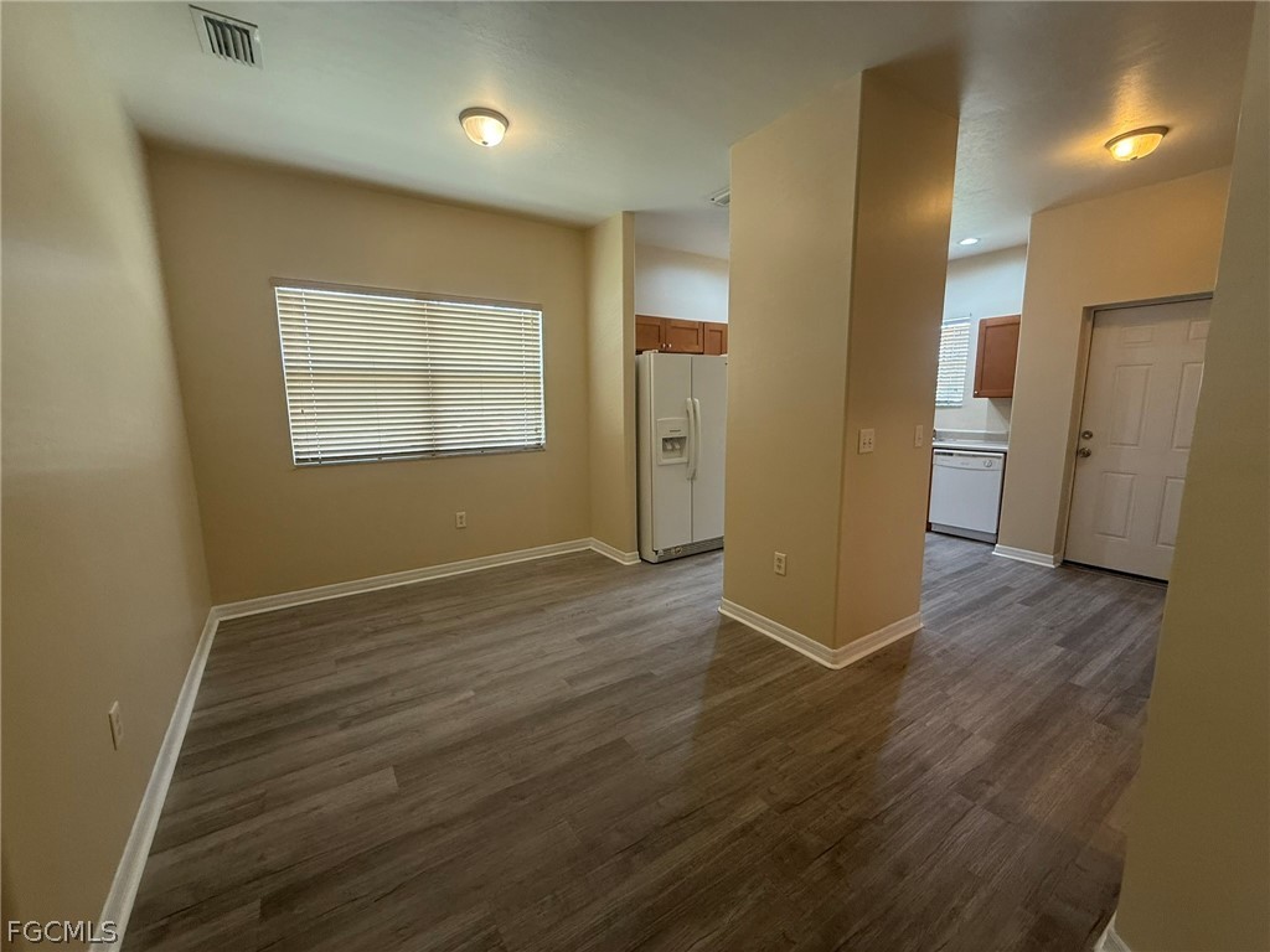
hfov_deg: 102.1
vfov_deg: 85.7
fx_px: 514
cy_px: 476
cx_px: 635
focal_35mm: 14
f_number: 2.2
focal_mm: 2.22
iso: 200
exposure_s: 1/60
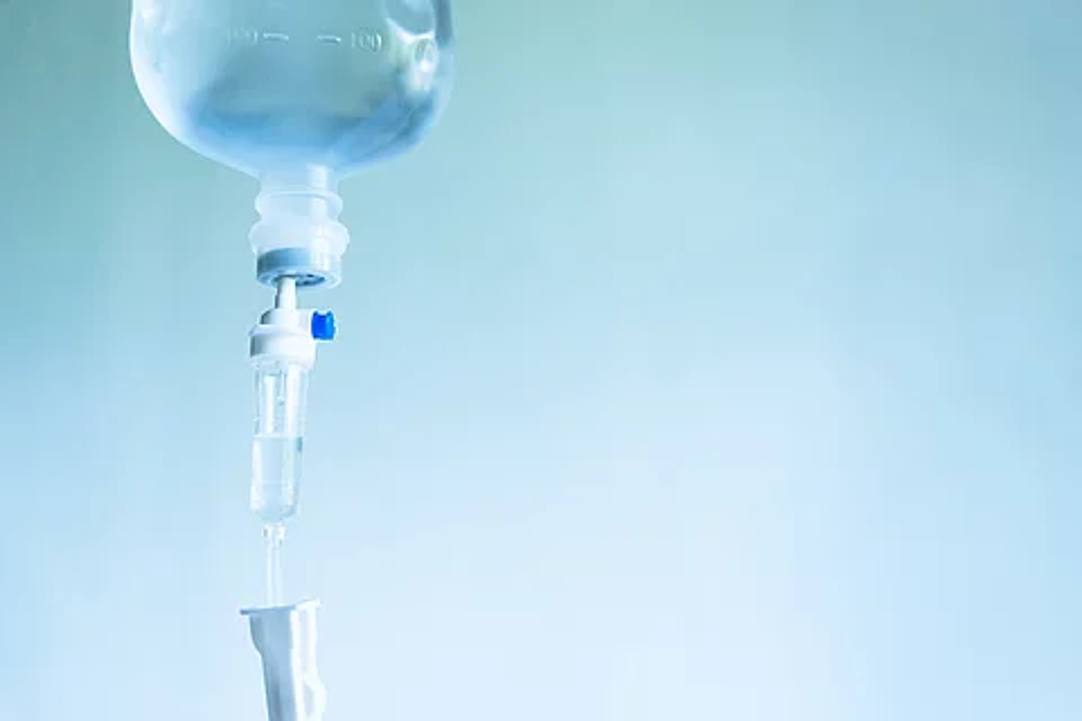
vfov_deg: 34.2
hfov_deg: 49.6
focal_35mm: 39
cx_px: 541
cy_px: 360
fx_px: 1172
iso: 200
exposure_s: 1/25
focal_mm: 26
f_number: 4.5
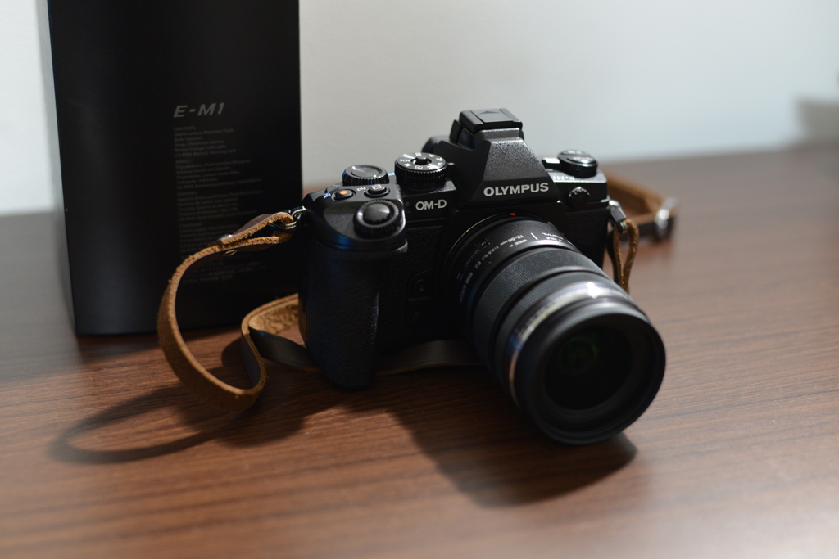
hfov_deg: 39.6
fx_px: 1165
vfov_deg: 27.0
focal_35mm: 50
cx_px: 420
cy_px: 280
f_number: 3.2
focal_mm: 50
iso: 1600
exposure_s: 1/25
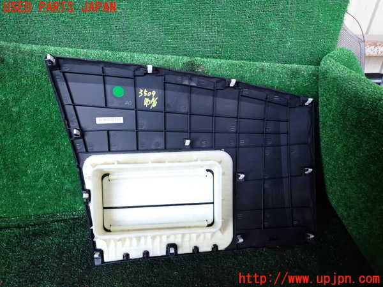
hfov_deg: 69.4
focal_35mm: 25
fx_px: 277
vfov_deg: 54.9
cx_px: 192
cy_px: 144
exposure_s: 1/30
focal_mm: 4.5
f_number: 2
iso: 400
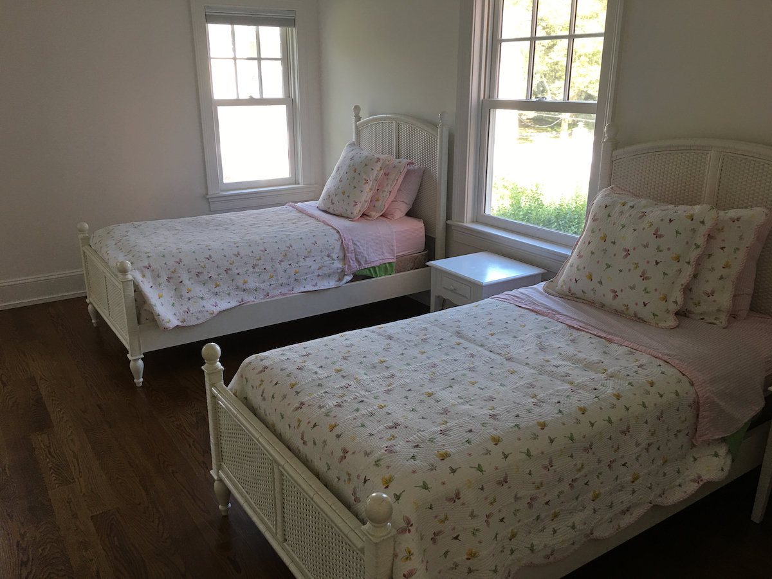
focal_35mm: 29
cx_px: 386
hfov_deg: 61.7
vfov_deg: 48.2
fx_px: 647
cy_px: 290
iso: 32
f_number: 2.2
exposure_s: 1/30
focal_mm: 4.15
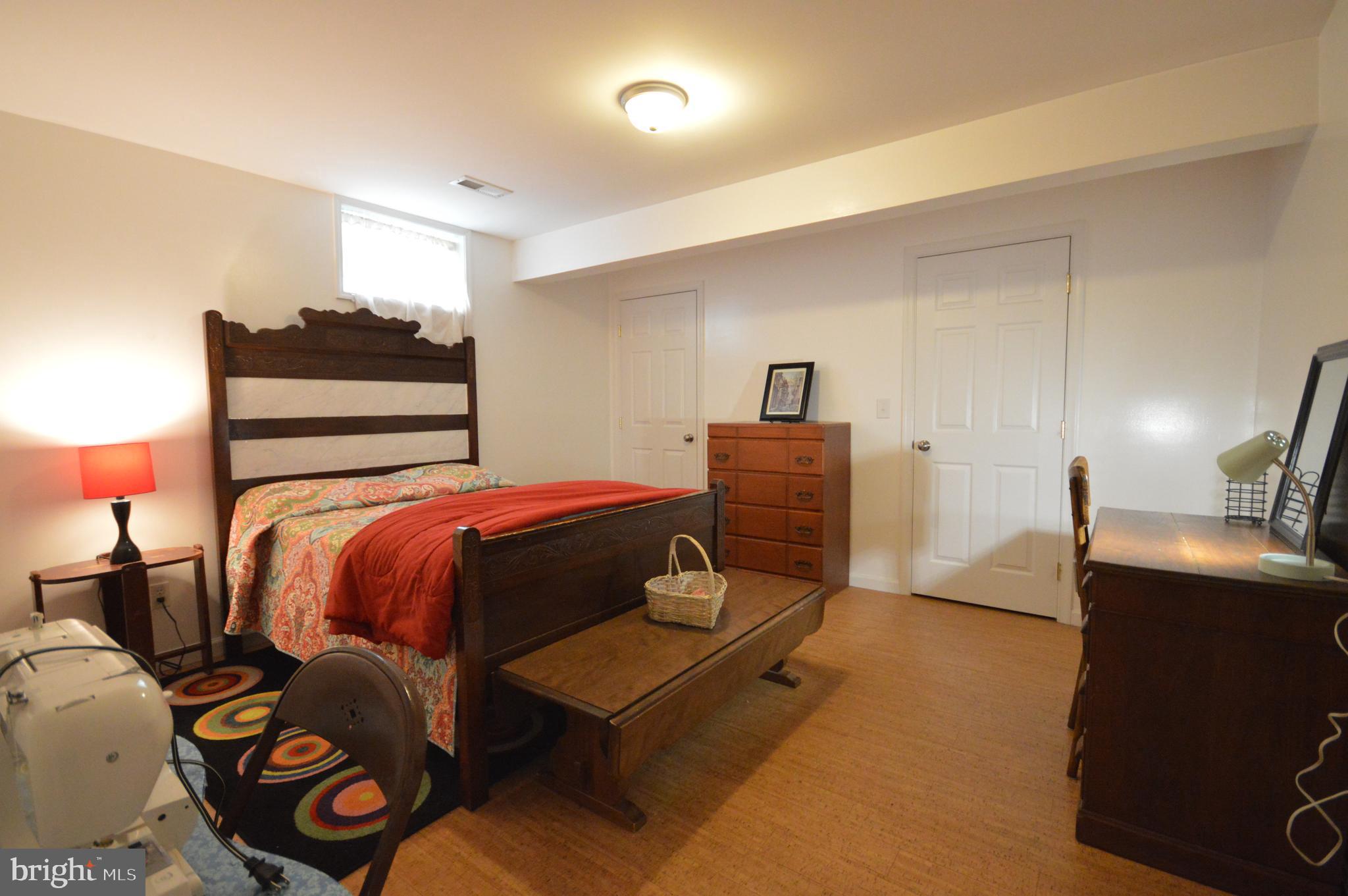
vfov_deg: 77.2
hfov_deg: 100.4
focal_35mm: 15
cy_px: 448
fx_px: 561
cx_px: 674
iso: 3200
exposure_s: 1/60
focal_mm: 10
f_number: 4
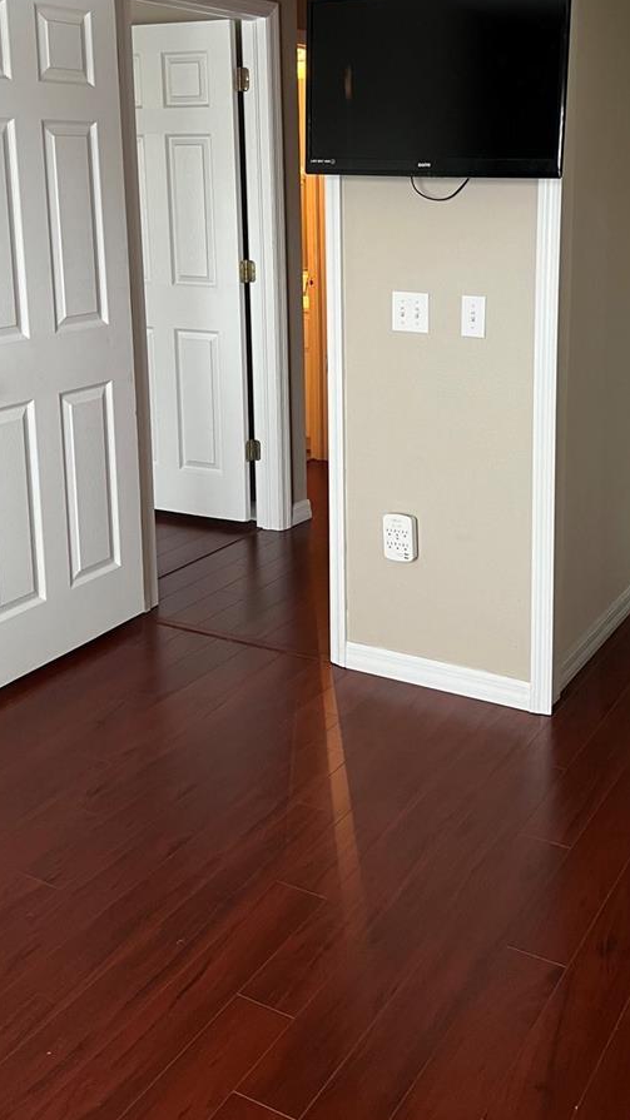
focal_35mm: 38
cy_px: 379
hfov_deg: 31.0
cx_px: 410
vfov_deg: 51.9
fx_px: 1129
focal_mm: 5.7
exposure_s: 1/60
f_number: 1.5
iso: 250
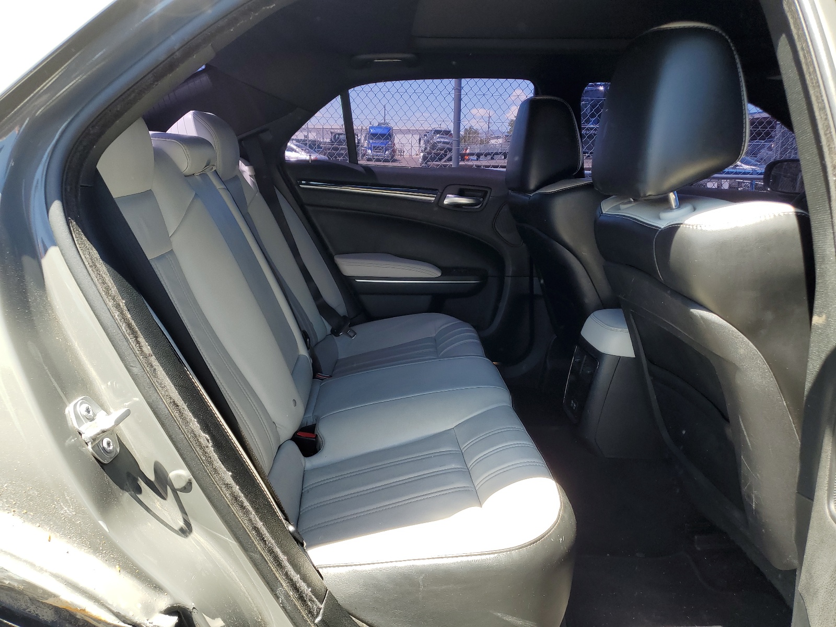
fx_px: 628
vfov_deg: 53.1
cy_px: 314
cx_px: 418
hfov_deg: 67.3
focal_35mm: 26
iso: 50
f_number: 1.5
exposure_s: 1/333
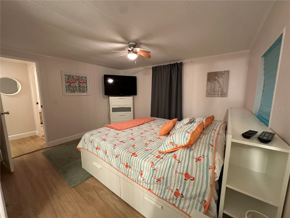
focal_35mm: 14
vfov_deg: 85.7
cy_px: 109
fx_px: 117
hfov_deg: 102.1
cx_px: 145
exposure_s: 1/60
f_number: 2.2
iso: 800
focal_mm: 2.22
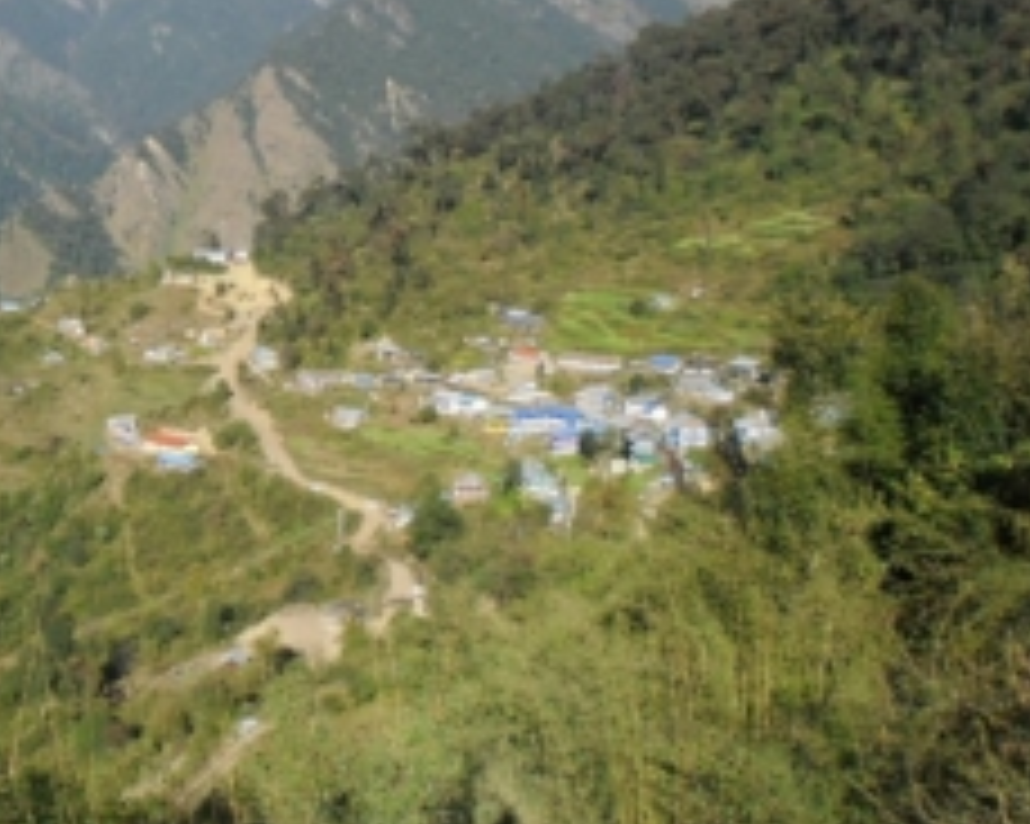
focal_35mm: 46
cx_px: 292
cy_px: 356
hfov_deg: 39.5
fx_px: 1402
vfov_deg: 32.7
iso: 80
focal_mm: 4.8
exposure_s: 1/724
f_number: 2.9
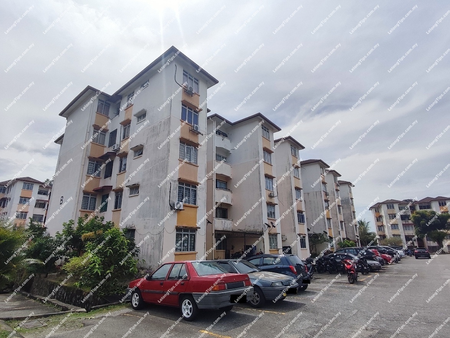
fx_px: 208
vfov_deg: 78.1
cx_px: 225
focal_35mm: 16
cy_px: 169
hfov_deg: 94.5
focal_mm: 1.65
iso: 50
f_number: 2.2
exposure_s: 1/3400
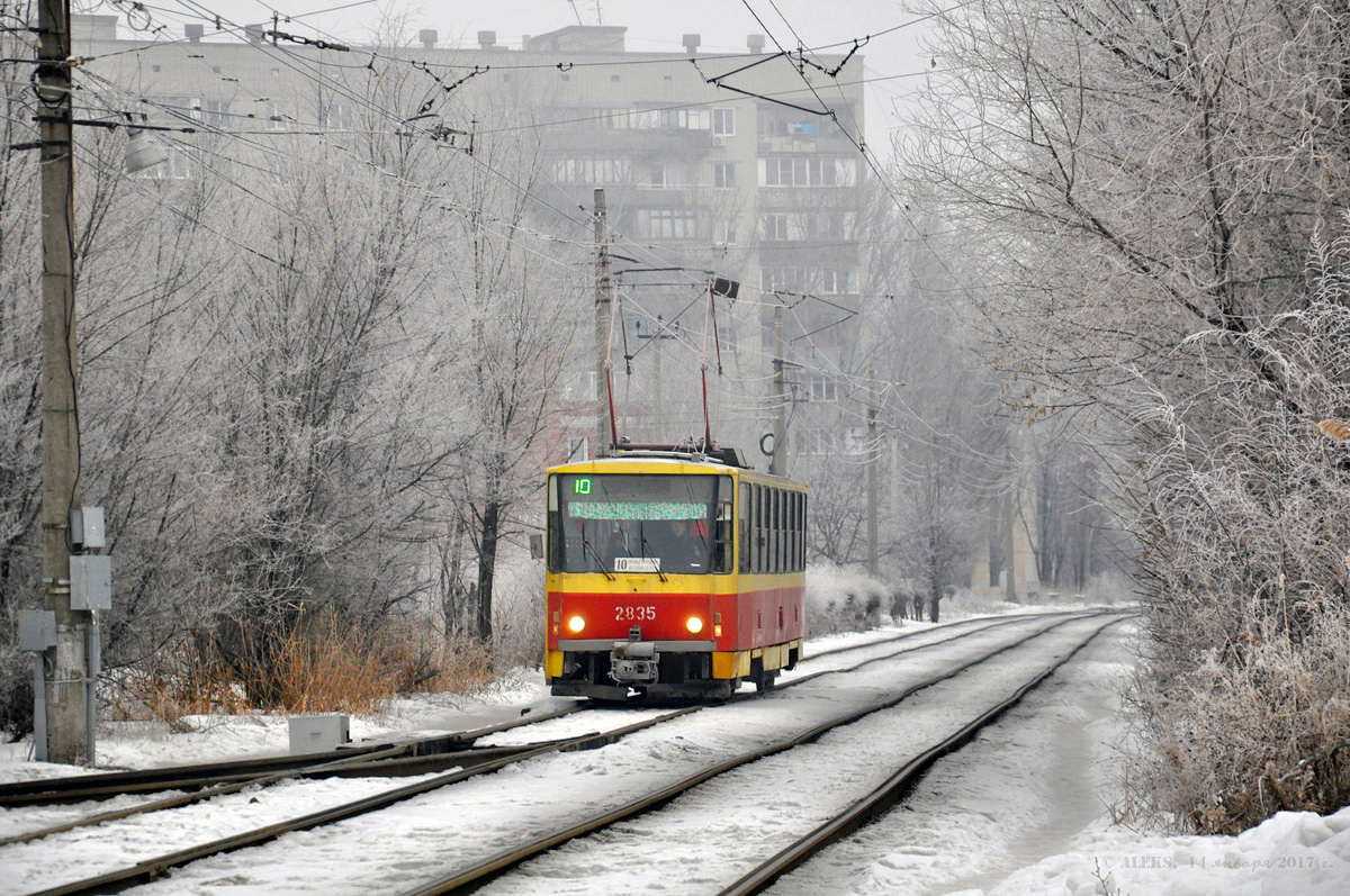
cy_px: 448
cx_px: 675
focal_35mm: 138
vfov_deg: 9.9
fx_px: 5169
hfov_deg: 14.9
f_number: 5.6
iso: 450
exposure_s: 1/125
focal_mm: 92
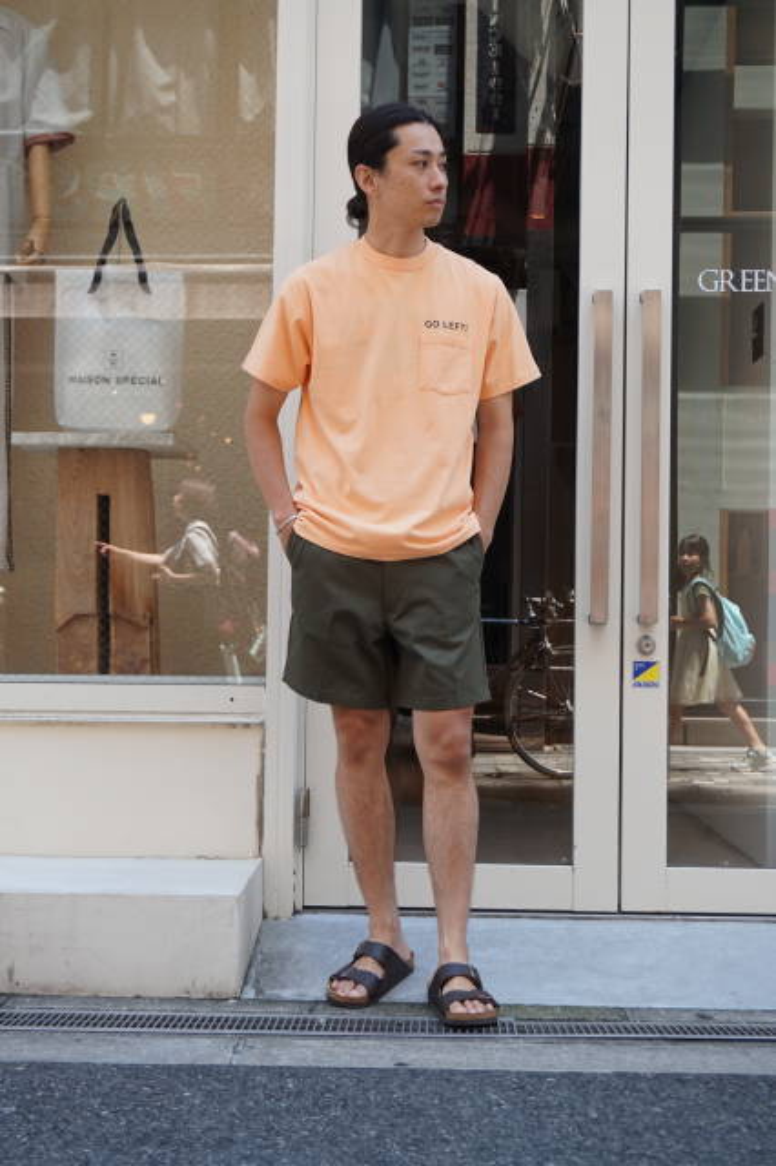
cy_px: 583
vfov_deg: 36.9
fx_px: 1748
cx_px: 388
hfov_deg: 25.0
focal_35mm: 54
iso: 125
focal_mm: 36
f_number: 5.6
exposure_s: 1/160
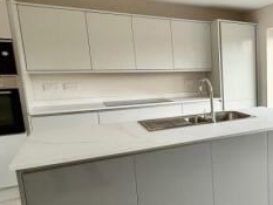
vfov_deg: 40.7
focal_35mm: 35
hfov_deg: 42.8
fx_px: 276
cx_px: 291
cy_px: 111
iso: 50
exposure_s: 1/143
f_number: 2.2
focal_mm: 2.22
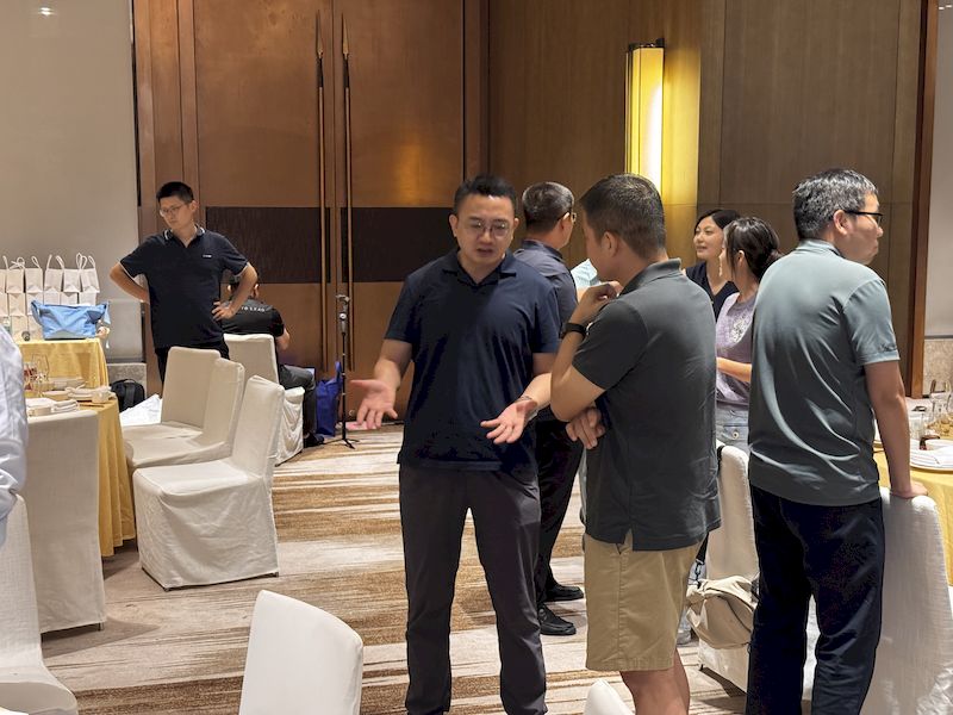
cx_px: 476
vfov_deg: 30.3
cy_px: 358
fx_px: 1321
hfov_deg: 39.7
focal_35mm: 48
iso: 500
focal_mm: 6.76
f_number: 1.78
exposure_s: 1/37
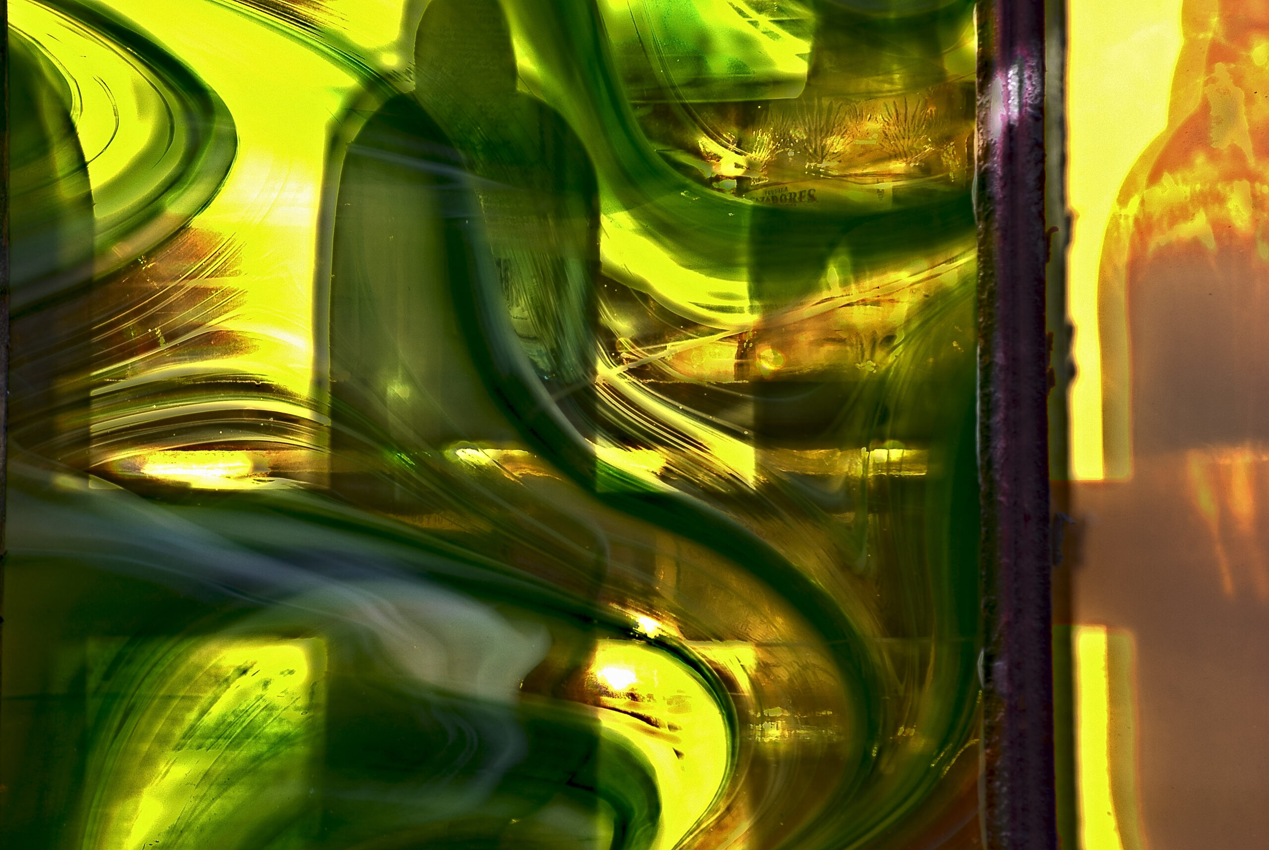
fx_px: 5559
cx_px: 634
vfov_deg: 8.7
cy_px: 425
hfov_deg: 13.0
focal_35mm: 158
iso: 200
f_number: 13
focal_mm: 105
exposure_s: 8
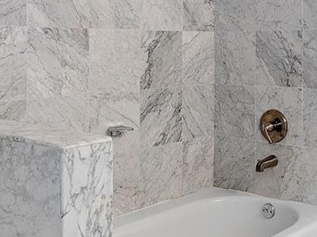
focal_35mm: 59
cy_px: 44
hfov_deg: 31.5
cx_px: 273
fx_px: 540
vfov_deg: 24.4
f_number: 11
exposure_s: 1/4
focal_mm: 10
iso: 160
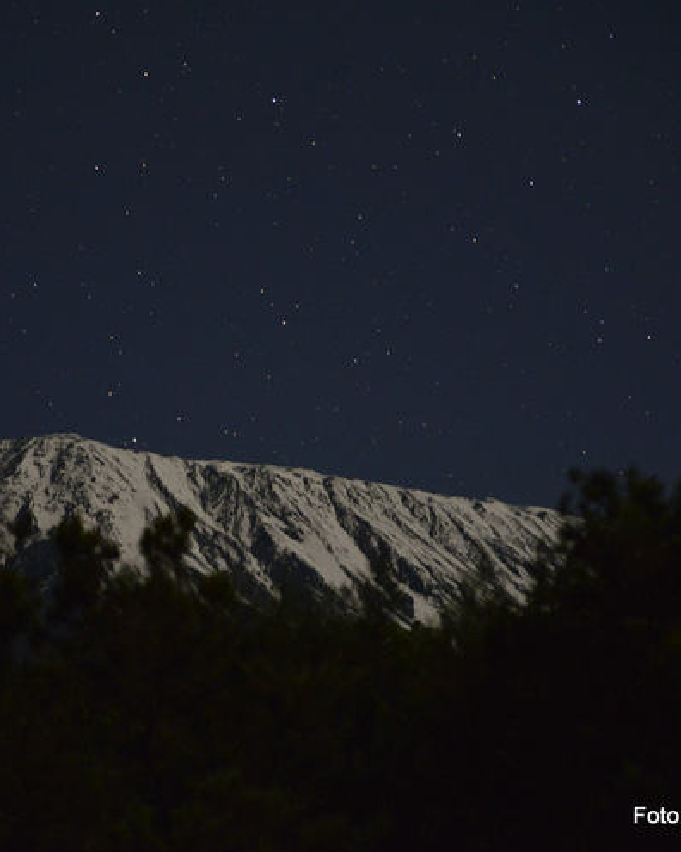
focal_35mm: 159
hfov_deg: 9.7
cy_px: 426
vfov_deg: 12.1
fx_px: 4006
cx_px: 256
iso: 2500
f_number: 4
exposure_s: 10
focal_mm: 112
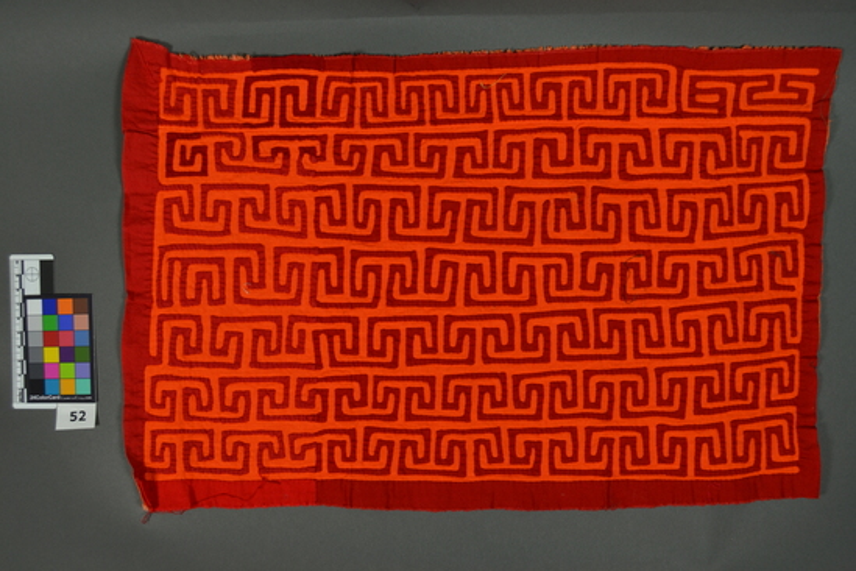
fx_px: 927
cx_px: 428
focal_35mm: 39
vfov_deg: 34.2
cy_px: 286
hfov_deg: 49.6
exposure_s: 1/125
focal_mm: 26
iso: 280
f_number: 5.6
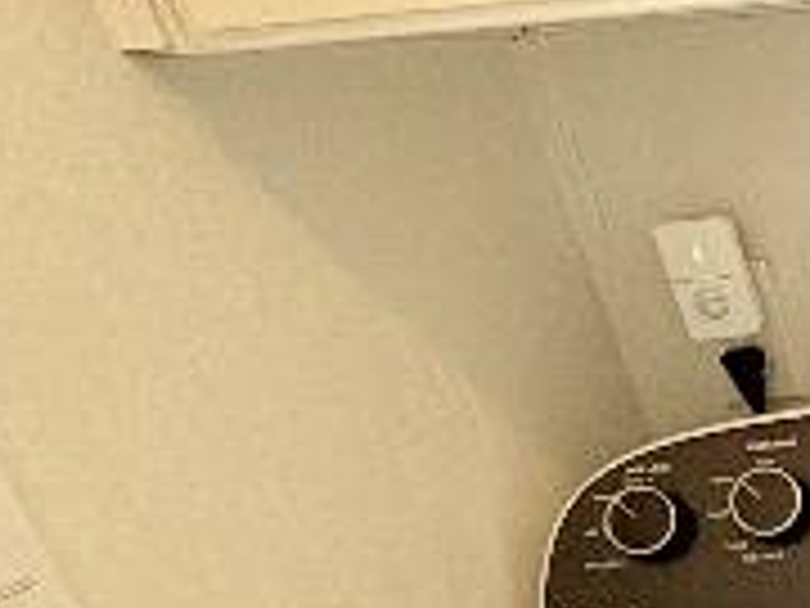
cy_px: 799
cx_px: 1562
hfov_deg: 19.4
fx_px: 1544
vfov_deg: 20.3
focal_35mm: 66
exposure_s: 1/60
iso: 200
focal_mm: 2.22
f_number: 2.2
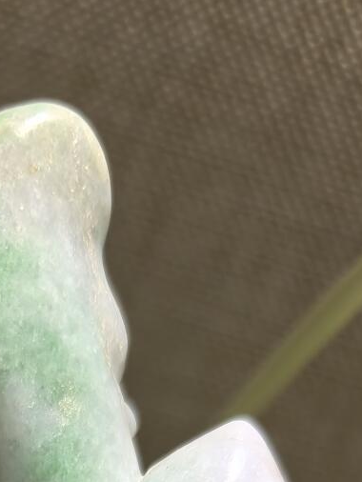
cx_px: -97
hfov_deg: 14.8
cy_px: 854
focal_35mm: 96
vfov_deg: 17.0
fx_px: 1337
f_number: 2
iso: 50
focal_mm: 6.98
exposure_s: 1/122
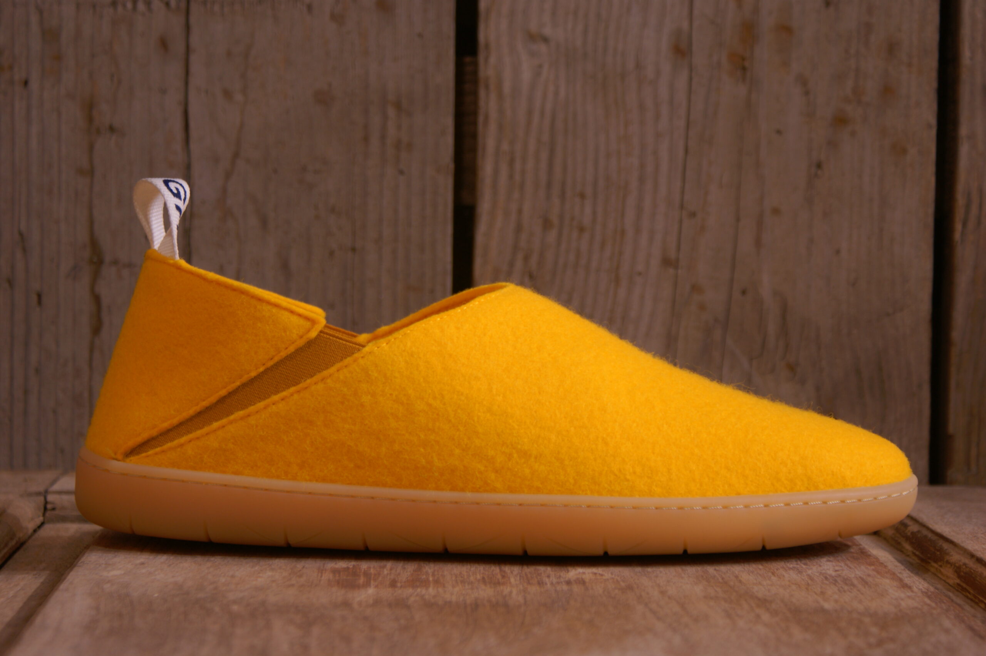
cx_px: 493
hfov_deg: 19.5
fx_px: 2874
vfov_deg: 13.0
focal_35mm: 105
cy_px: 328
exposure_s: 1/4
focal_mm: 70
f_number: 5.6
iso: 100
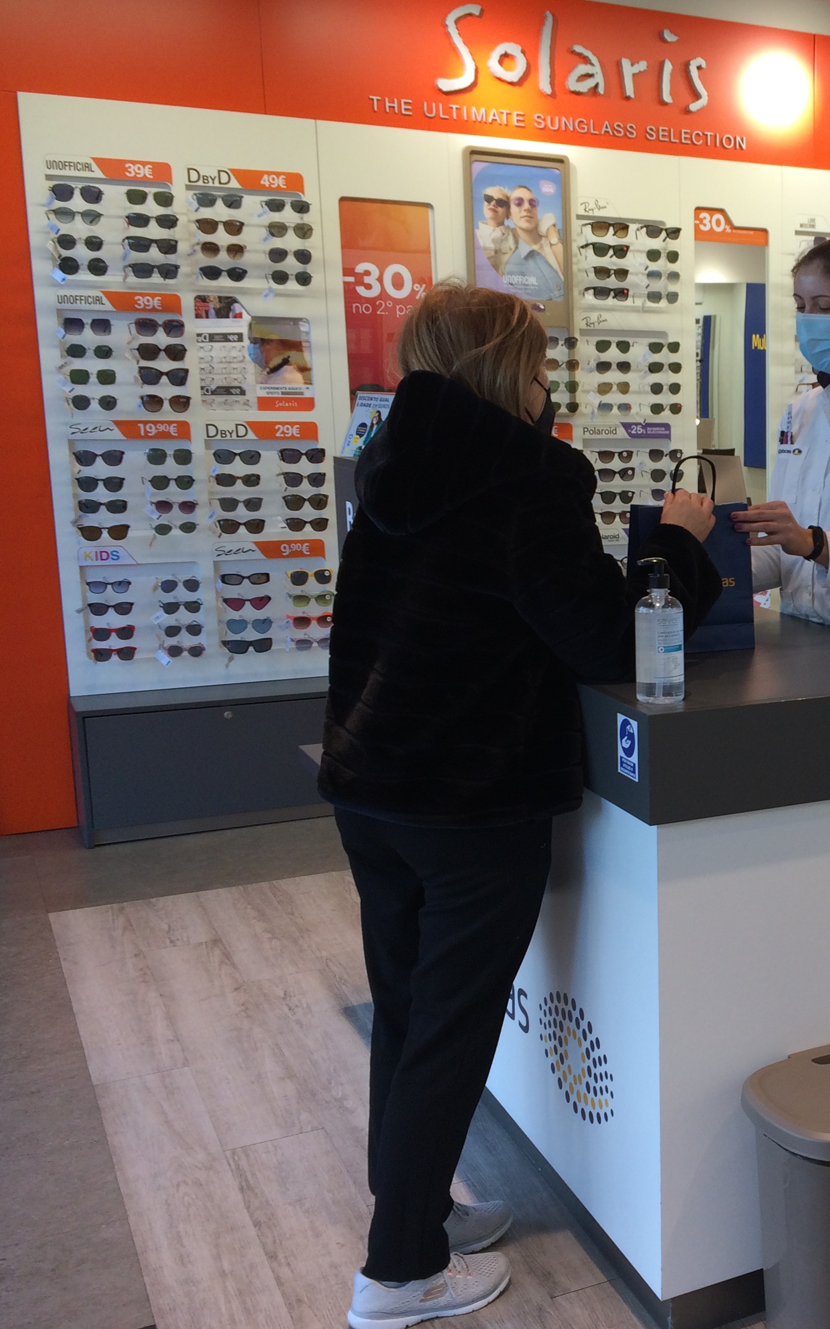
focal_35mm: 42
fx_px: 1520
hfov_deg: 28.1
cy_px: 679
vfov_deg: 47.2
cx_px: 889
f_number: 2.2
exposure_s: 1/100
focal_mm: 4.15
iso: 40
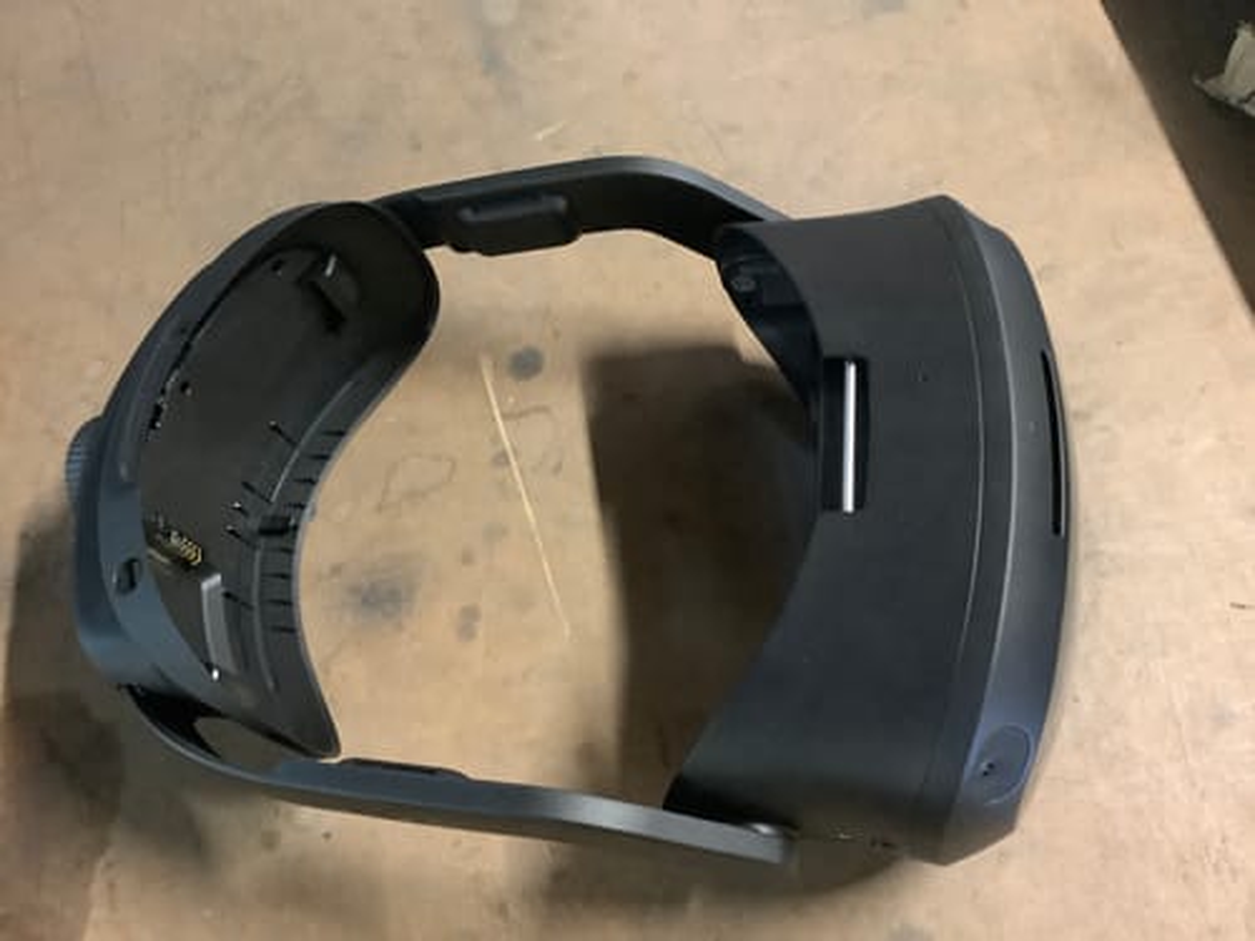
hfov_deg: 58.4
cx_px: 628
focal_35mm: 31
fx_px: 1124
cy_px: 470
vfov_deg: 45.4
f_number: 2.4
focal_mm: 3.3
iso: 640
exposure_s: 1/17
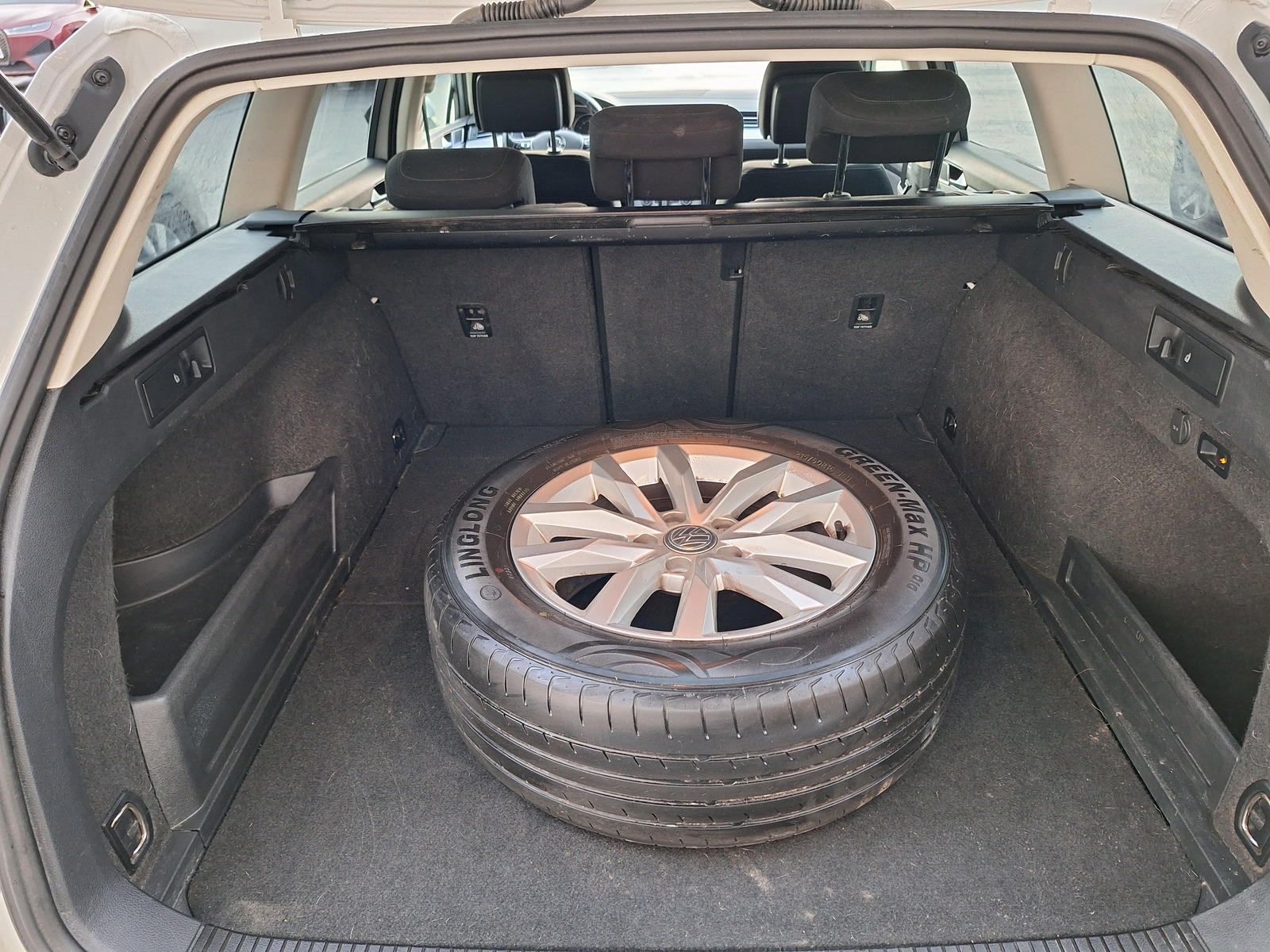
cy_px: 476
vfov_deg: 58.9
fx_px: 844
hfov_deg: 73.9
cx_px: 635
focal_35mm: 23
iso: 250
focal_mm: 5.54
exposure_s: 1/25
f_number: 1.8
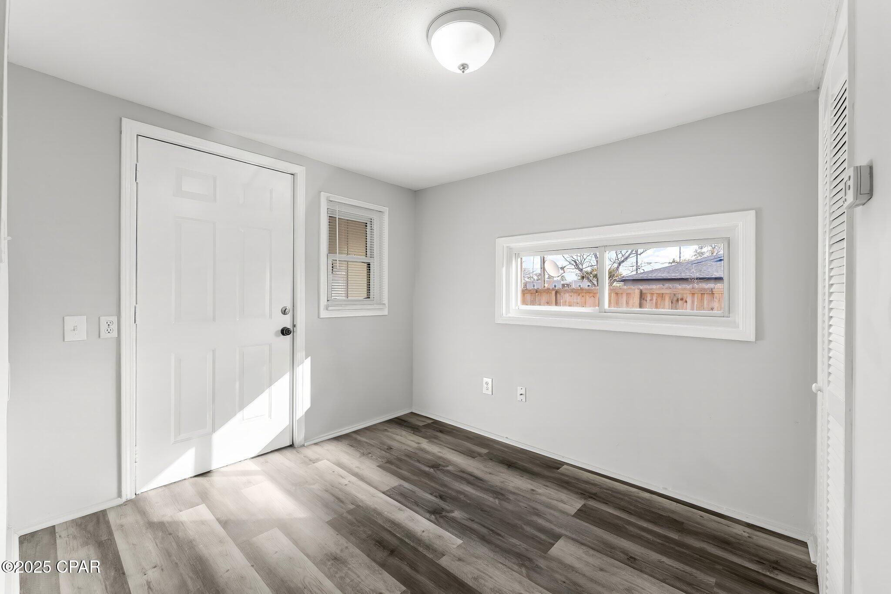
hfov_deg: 104.3
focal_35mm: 14
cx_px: 446
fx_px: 346
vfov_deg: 81.2
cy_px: 297
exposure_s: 1/50
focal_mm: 14
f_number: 8
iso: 400
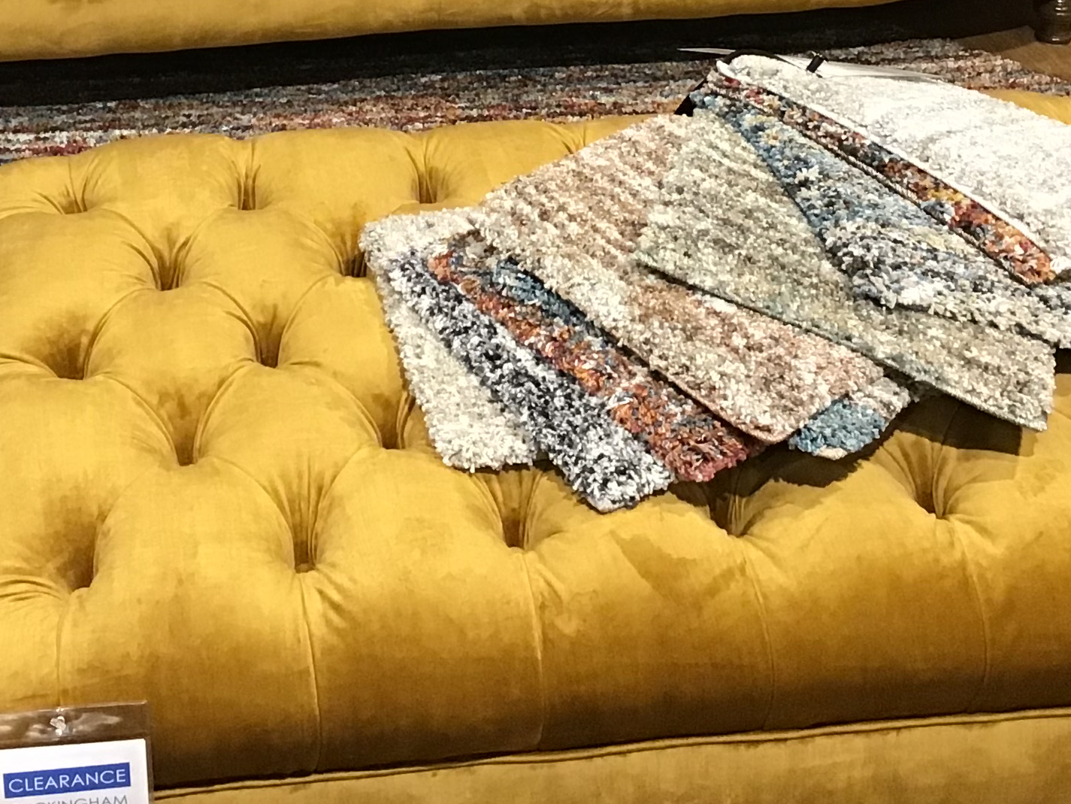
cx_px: 355
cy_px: -46
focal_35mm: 71
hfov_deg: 27.2
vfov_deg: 19.9
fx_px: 2197
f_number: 2.4
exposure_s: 1/30
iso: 125
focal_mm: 3.3
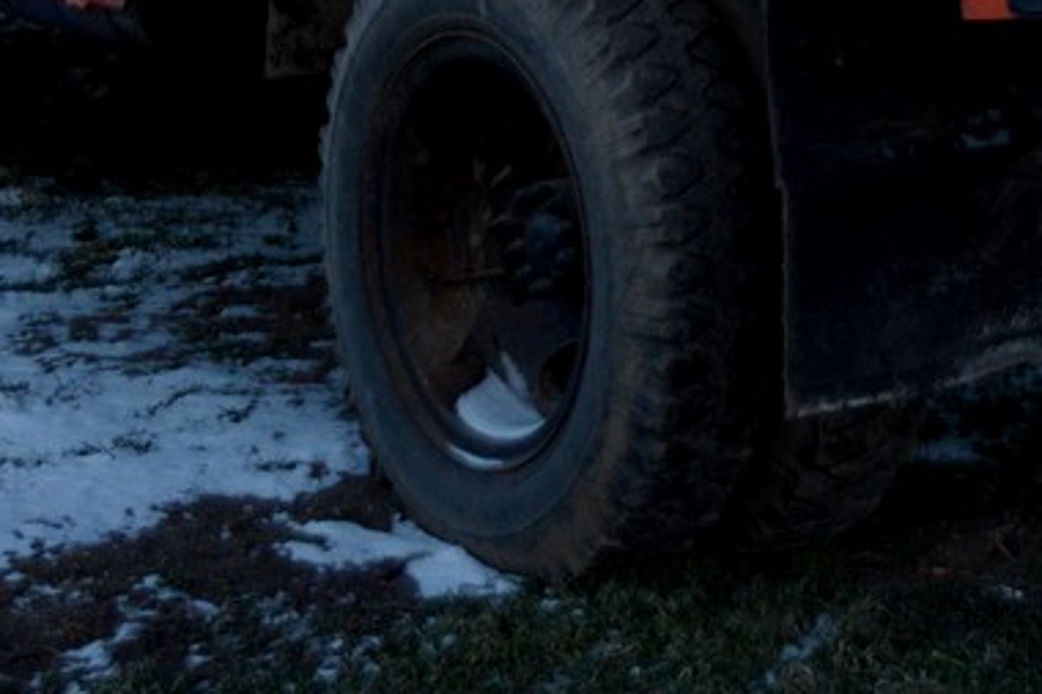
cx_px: 845
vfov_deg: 10.7
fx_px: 3558
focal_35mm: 123
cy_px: -352
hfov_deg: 16.5
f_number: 4
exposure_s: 1/1000
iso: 450
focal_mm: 26
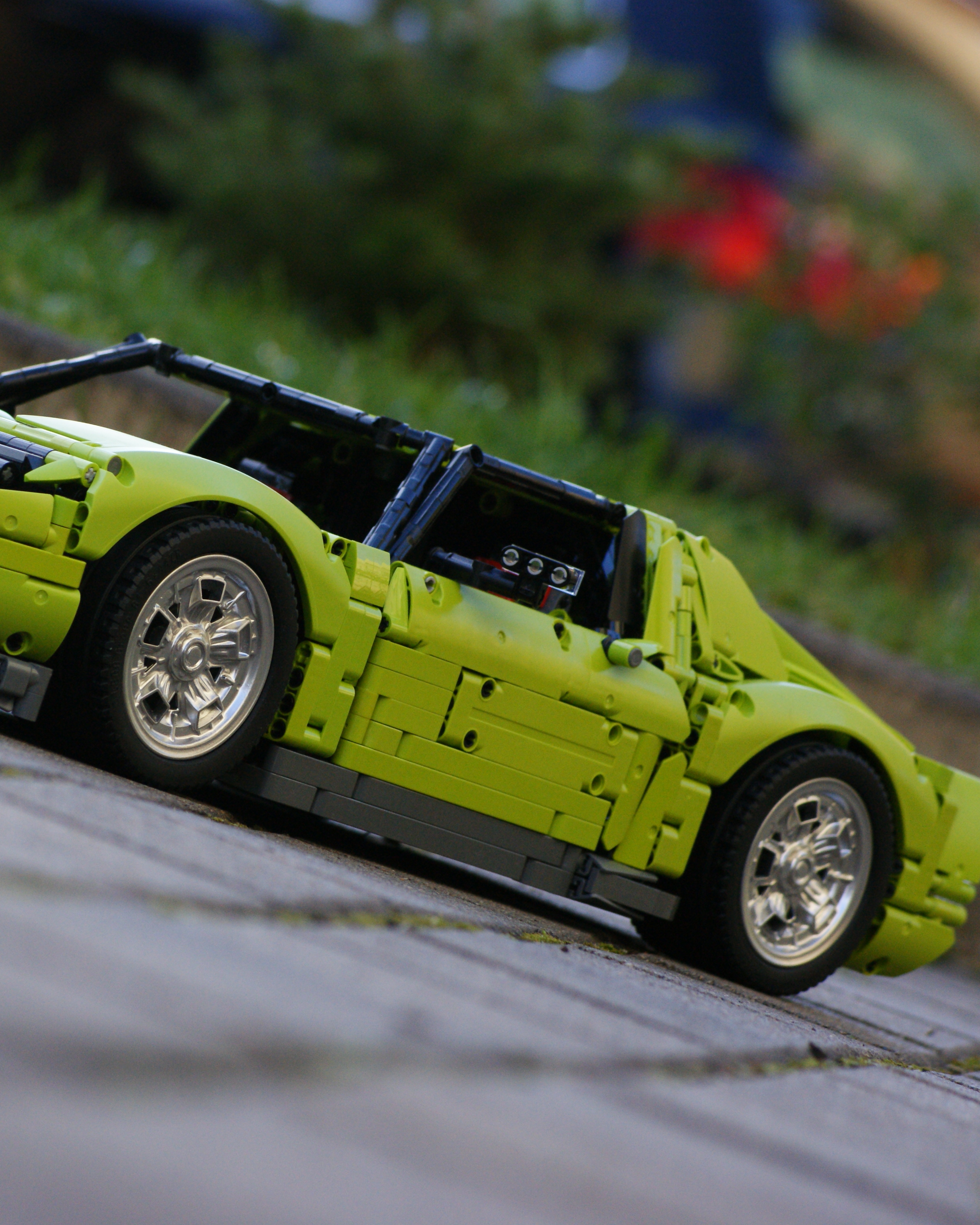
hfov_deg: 7.3
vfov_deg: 9.1
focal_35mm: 212
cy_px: 612
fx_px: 7687
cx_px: 217
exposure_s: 1/250
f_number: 6.3
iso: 400
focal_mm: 100
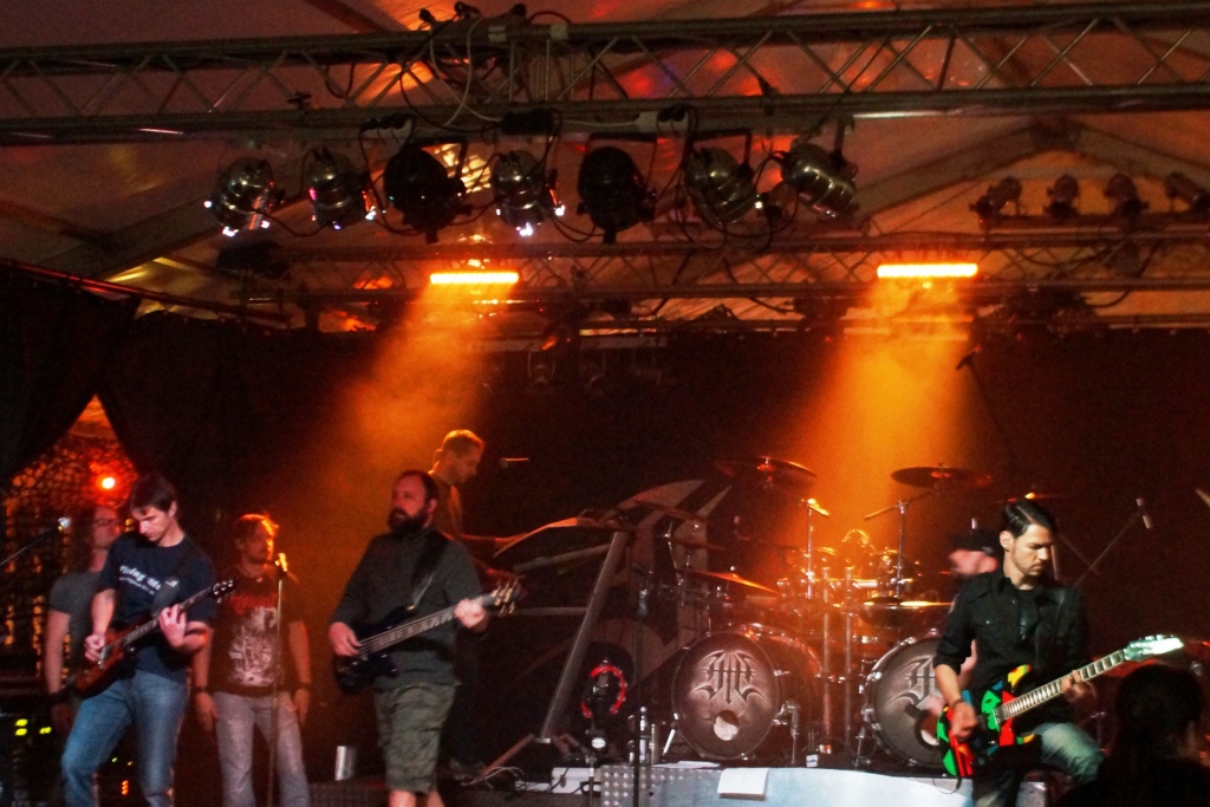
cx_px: 605
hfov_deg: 33.4
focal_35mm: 60
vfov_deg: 22.6
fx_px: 2017
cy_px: 404
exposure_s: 1/20
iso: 3200
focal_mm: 40
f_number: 4
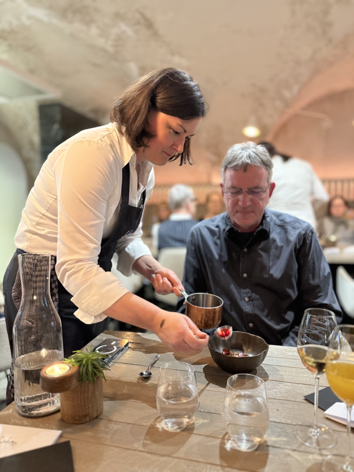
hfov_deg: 56.8
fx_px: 327
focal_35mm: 24
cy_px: 236
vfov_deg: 71.6
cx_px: 177
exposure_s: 1/26
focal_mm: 6.76
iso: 800
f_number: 1.78
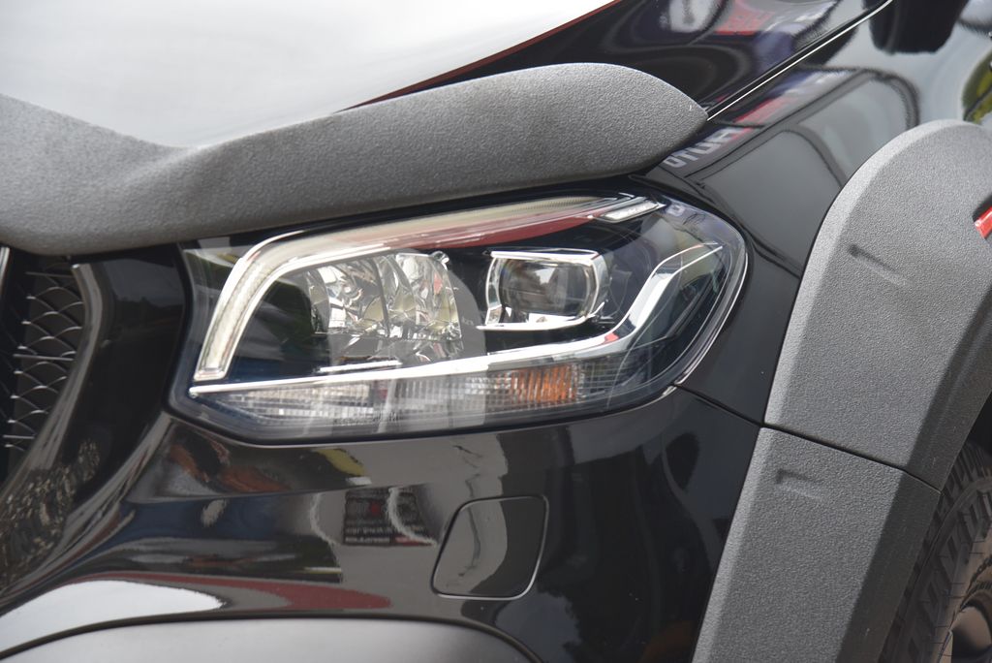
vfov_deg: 11.4
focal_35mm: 120
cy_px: 332
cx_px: 496
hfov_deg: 17.1
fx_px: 3308
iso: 500
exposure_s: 1/125
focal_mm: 120
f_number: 5.6
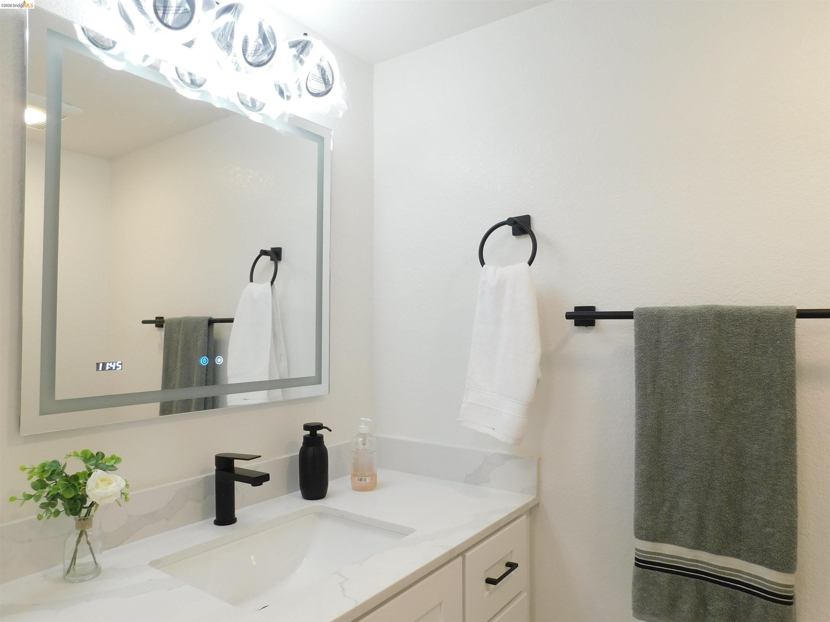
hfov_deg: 73.9
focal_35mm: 23
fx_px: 551
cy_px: 311
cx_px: 415
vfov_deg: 58.9
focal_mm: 4
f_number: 3
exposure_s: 1/50
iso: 125
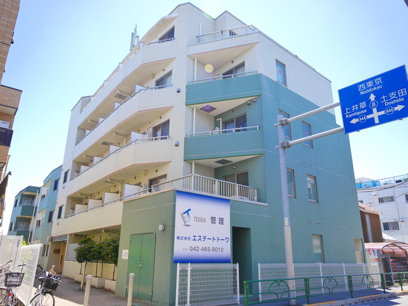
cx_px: 204
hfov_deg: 67.3
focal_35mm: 26
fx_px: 306
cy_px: 153
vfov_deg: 53.1
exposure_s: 1/160
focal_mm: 13
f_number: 5.6
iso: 640
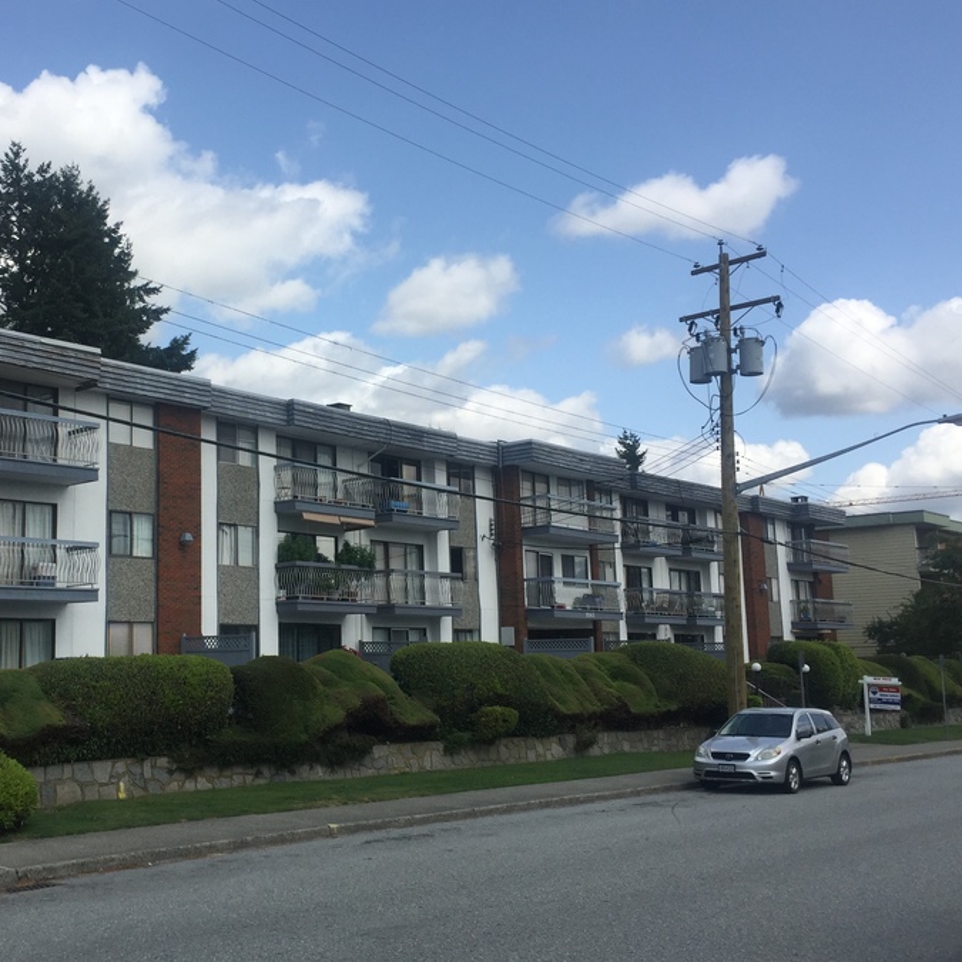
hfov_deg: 43.0
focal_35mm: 38
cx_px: 291
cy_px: 500
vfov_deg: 43.8
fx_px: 1195
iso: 32
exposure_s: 1/2475
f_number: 2.2
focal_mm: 4.15
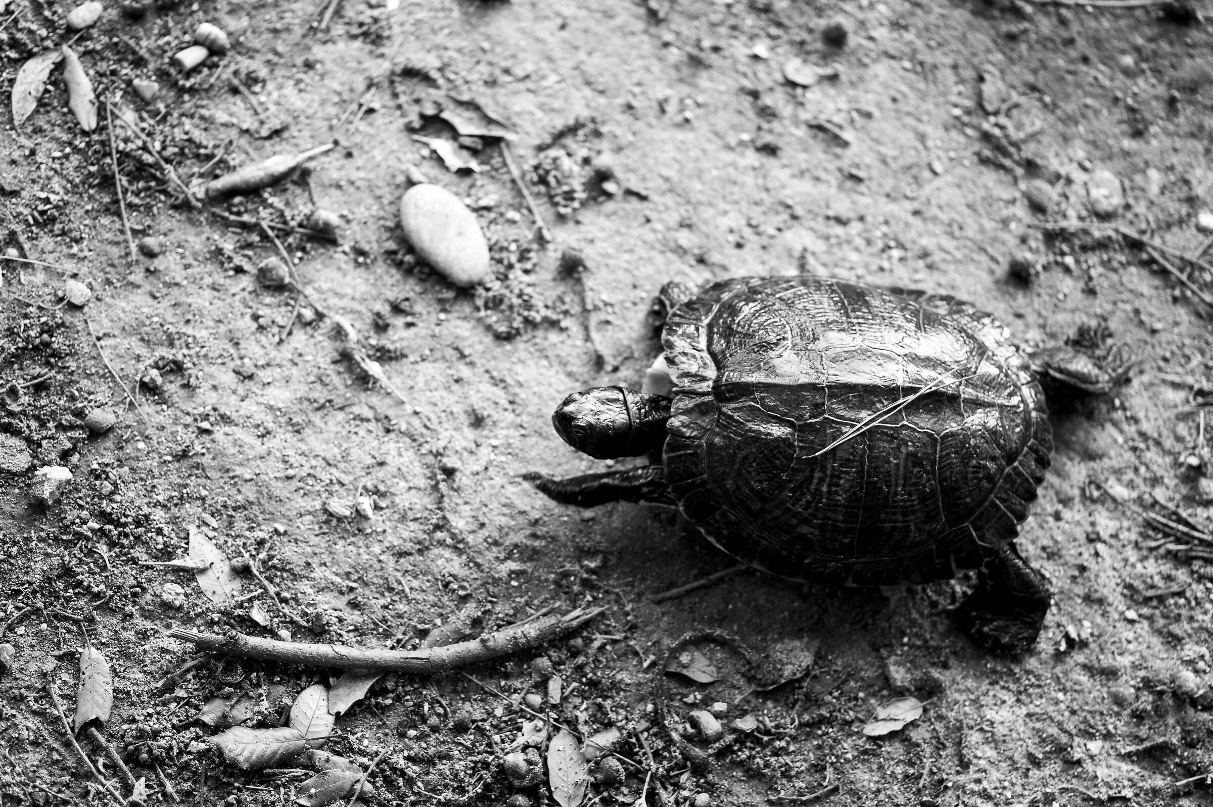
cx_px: 606
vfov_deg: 13.7
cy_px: 404
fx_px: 3367
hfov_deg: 20.4
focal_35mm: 100
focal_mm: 100
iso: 800
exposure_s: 1/160
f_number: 3
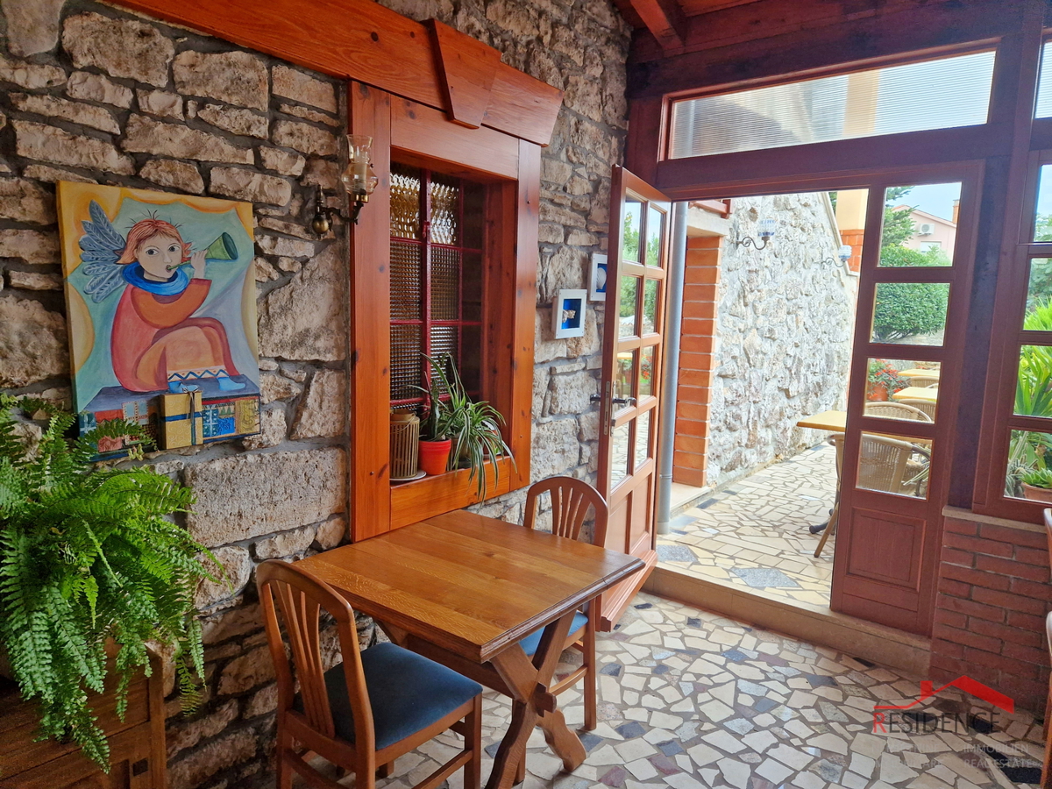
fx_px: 699
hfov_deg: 73.9
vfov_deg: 58.9
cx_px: 526
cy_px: 394
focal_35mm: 23
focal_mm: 5.4
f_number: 1.8
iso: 160
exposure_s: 1/180
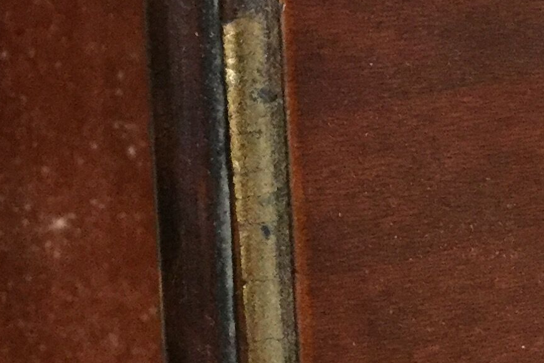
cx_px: 131
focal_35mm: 114
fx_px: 1723
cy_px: 17
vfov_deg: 11.9
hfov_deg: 17.8
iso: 400
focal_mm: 4.15
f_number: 2.2
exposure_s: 1/17
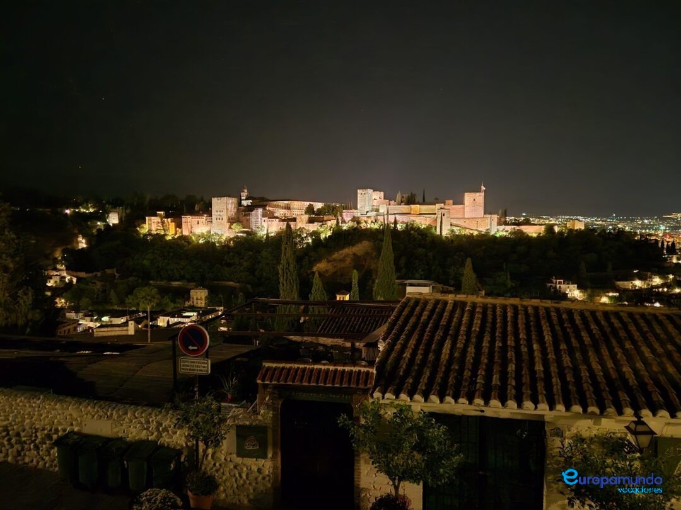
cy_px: 255
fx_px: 452
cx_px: 340
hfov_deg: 73.9
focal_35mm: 23
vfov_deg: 58.9
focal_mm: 5.4
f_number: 1.8
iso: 3200
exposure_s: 1/8
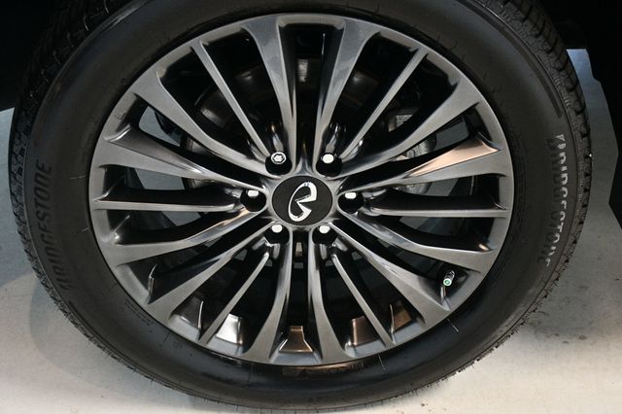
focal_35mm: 60
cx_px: 311
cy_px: 207
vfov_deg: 22.6
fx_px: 1036
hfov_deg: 33.4
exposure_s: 1/60
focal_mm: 40
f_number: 4.5
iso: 3200
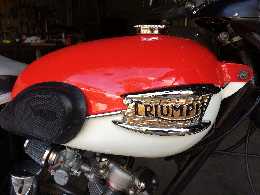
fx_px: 218
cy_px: 98
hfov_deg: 61.7
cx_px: 130
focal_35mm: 29
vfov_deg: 48.2
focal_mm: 4.15
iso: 32
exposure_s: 1/127
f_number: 2.2
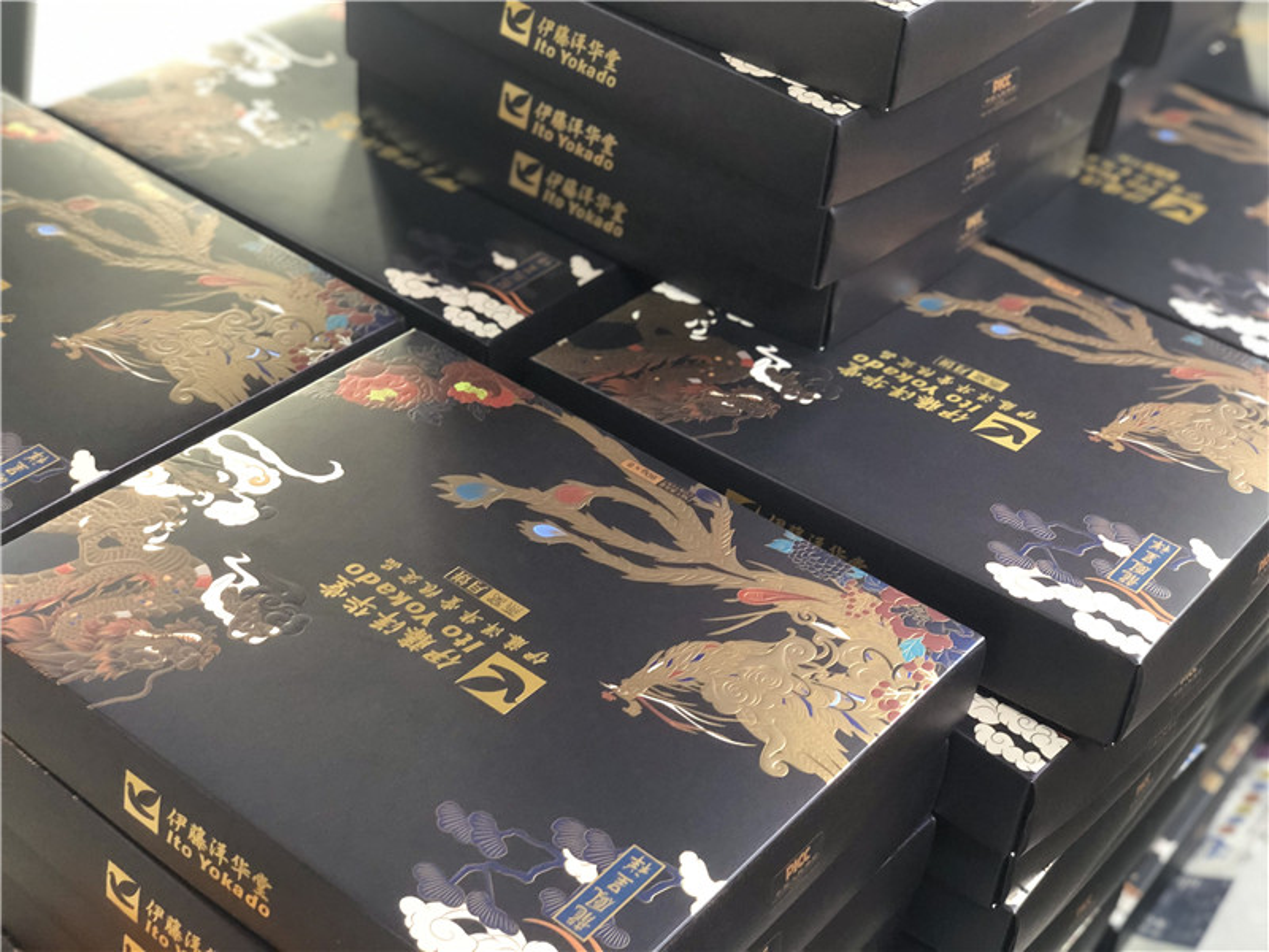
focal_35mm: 52
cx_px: 634
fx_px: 1906
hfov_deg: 36.8
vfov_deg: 28.0
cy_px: 476
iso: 200
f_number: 2.4
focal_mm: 6
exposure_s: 1/8
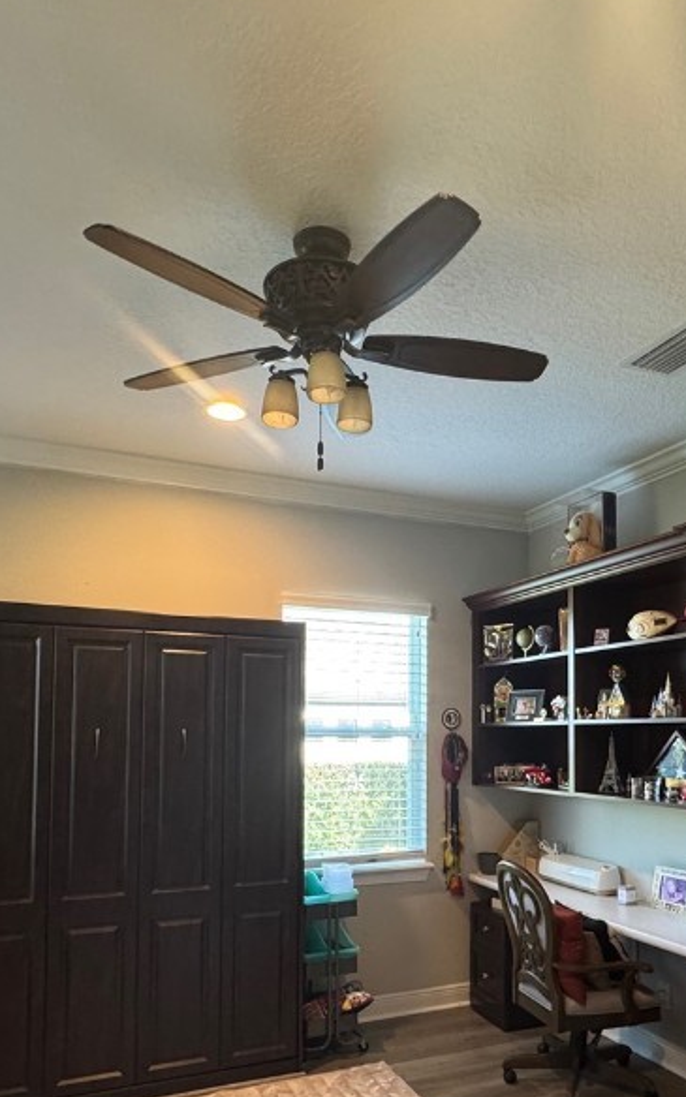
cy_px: 701
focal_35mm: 26
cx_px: 383
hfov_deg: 47.5
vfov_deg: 69.0
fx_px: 778
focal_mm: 2.22
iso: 320
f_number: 2.2
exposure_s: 1/60
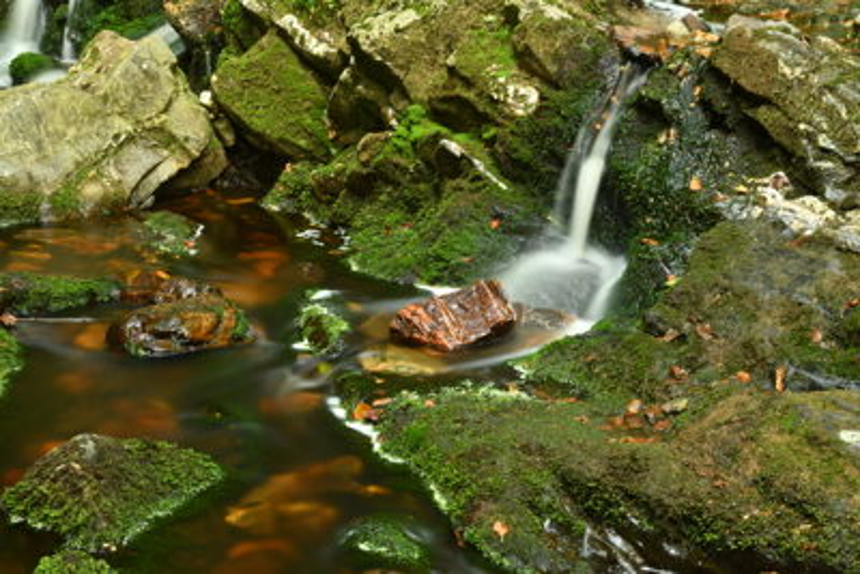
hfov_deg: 30.5
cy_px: 287
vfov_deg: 20.6
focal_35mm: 66
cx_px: 430
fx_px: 1577
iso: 100
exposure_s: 30
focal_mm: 44
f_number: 20
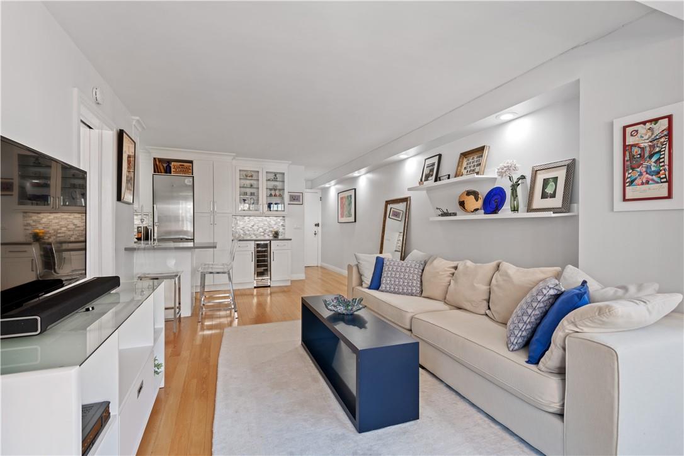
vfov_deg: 73.7
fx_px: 304
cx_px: 342
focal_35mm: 16
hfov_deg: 96.7
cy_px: 228
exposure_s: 1/1.67
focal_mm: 16
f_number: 8
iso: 100
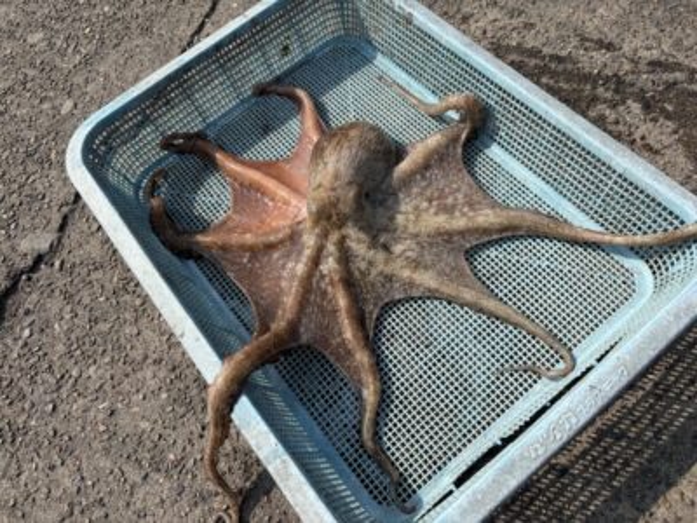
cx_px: 348
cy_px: 262
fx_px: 524
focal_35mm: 26
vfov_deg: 53.1
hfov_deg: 67.3
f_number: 1.6
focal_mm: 5.96
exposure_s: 1/4065
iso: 50
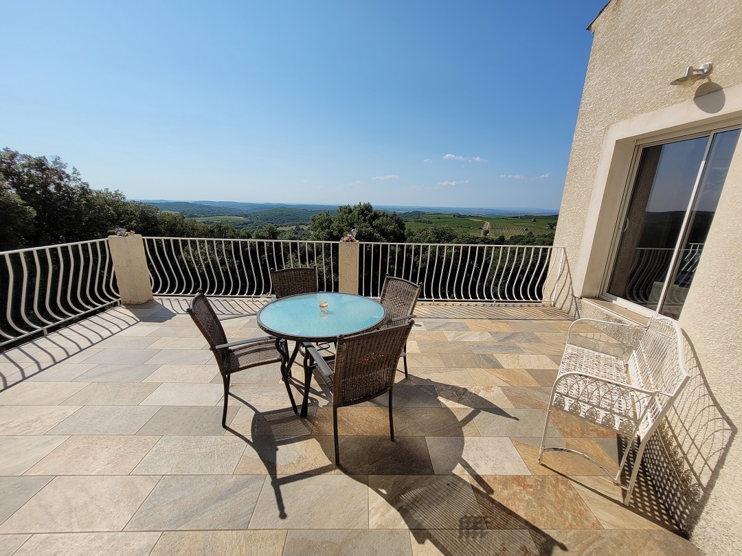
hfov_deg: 106.2
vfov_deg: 89.9
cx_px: 371
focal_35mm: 13
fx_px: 279
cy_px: 278
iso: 40
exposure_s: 1/3026
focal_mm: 1.74
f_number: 2.2
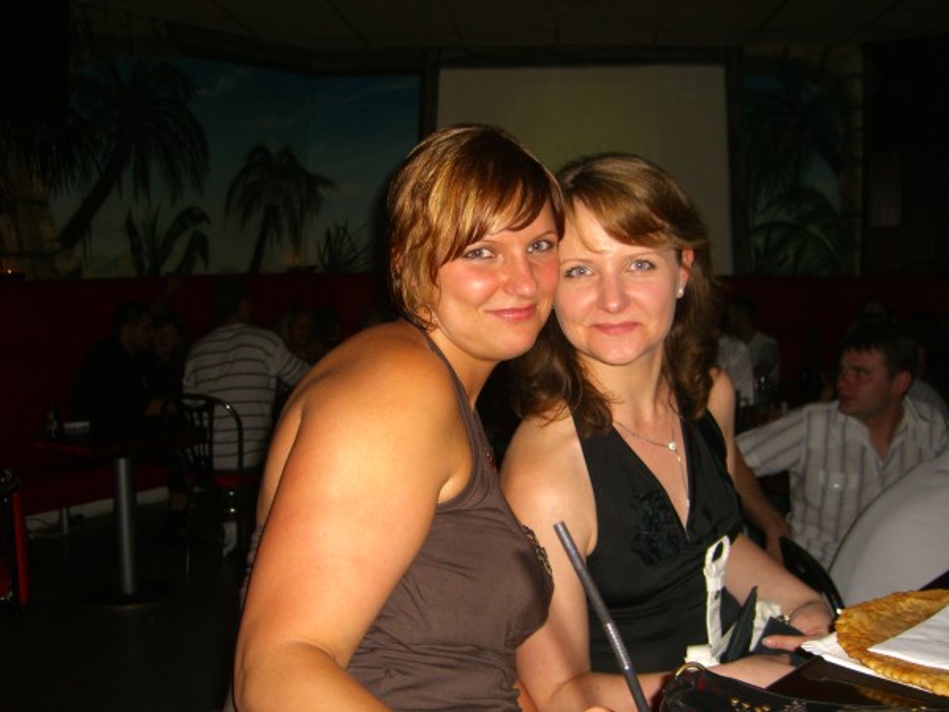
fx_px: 1042
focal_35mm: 38
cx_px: 474
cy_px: 356
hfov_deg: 49.0
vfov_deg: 37.7
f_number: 2.8
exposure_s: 1/60
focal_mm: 7.9
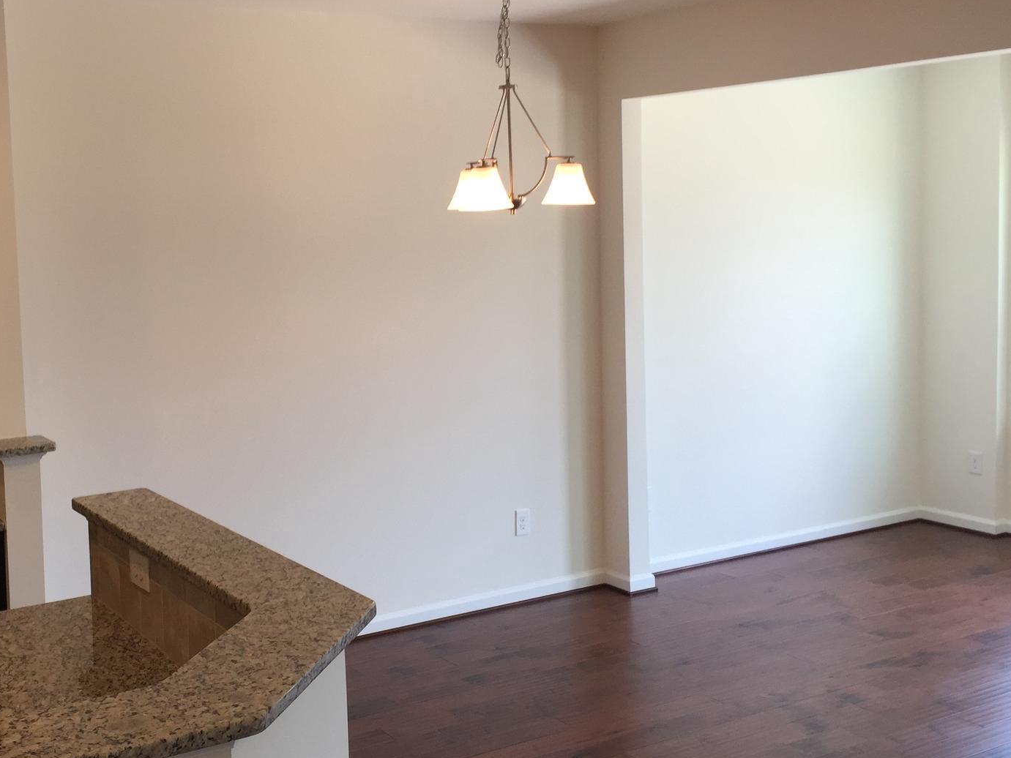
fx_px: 1256
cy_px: 332
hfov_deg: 43.4
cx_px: 365
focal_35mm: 43
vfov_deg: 33.6
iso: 40
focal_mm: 4.15
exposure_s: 1/60
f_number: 2.2
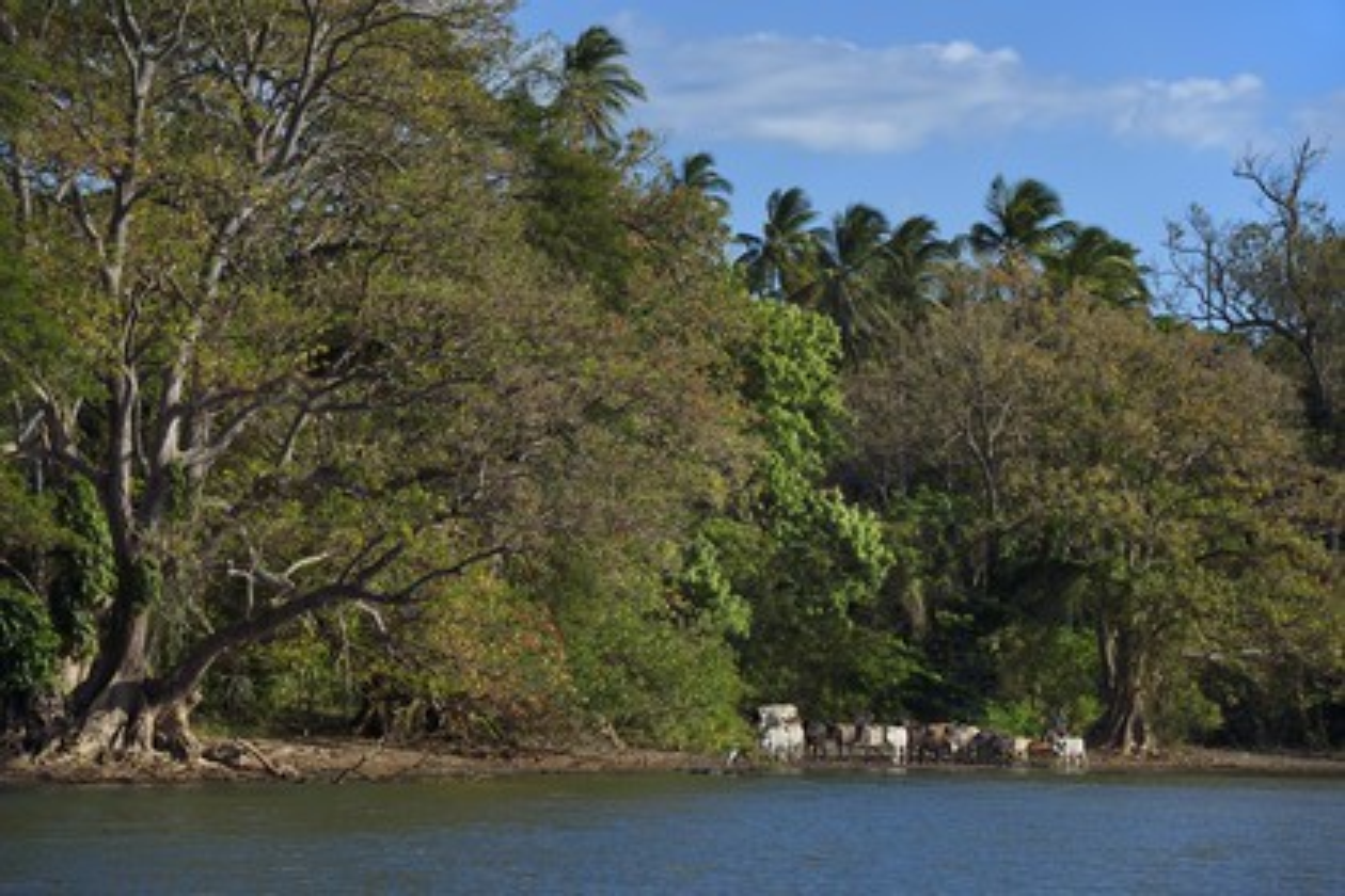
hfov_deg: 12.8
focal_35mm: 160
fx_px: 5977
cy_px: 448
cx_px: 672
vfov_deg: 8.6
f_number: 8
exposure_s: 1/400
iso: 200
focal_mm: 160
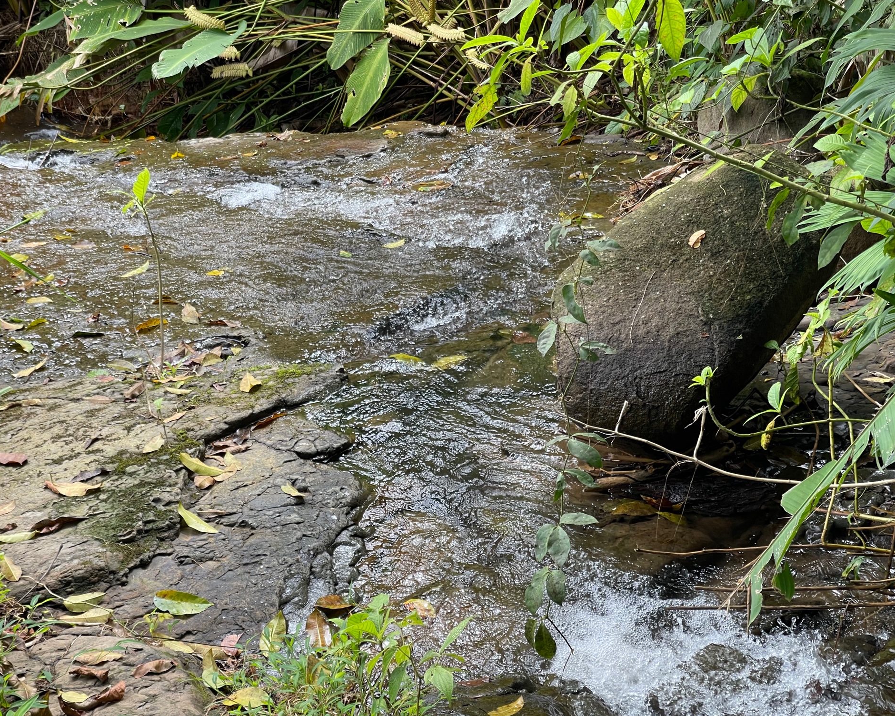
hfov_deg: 28.3
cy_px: 358
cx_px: 477
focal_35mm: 67
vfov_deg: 22.8
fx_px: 1775
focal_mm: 7.5
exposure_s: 1/100
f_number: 2.2
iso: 20
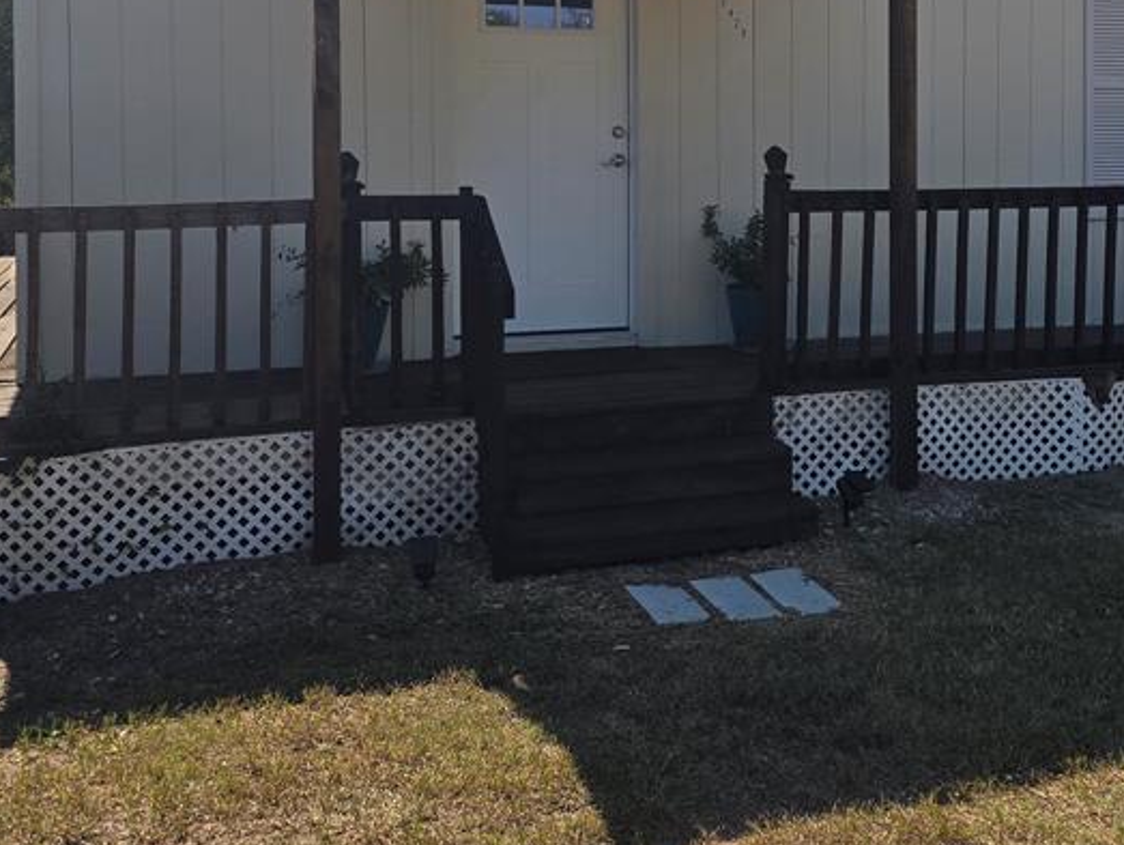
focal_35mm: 45
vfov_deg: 31.5
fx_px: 1462
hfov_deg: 41.6
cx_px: 733
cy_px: 178
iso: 12
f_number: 1.7
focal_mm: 6.3
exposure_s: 1/742
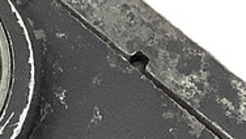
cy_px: 346
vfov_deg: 5.1
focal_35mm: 230
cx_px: -84
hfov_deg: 9.2
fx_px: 1501
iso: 80
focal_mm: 3.3
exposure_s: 1/100
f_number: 2.4
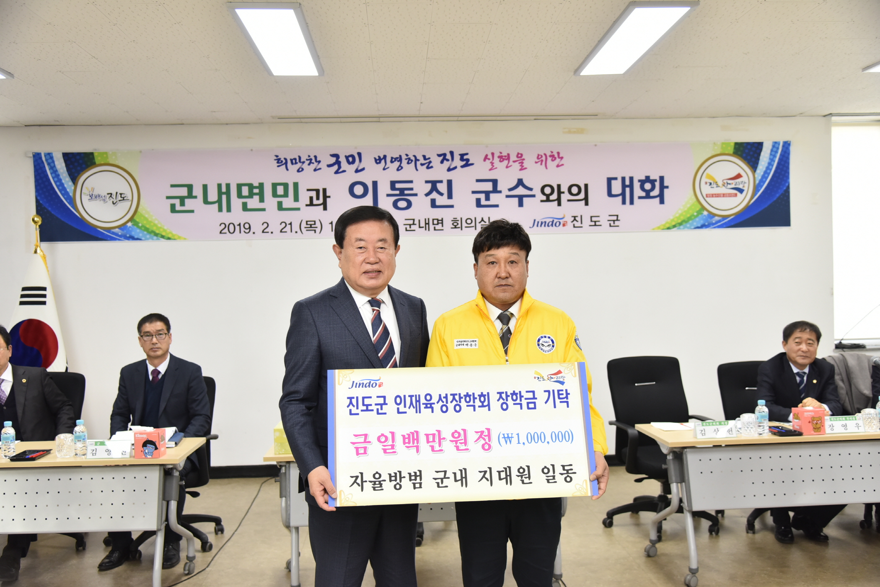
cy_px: 294
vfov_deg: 38.9
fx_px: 831
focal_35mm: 34
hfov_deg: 55.8
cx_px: 440
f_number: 4
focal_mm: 34
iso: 1000
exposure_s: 1/125
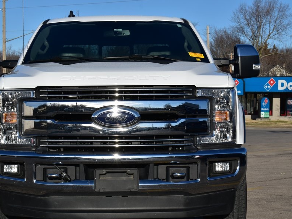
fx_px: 759
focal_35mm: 90
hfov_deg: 21.7
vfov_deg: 16.4
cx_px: 117
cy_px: 120
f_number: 11
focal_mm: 48
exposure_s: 1/500
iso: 220
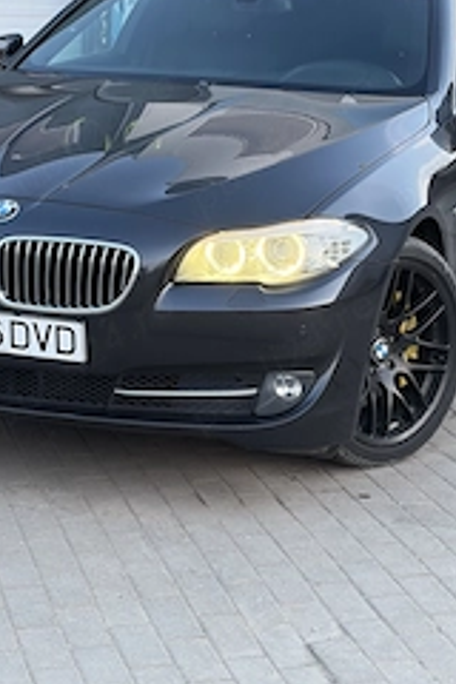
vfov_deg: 22.5
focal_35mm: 90
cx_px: 182
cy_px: 191
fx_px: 1710
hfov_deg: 15.2
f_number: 1.6
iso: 125
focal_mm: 5.96
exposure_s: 1/126
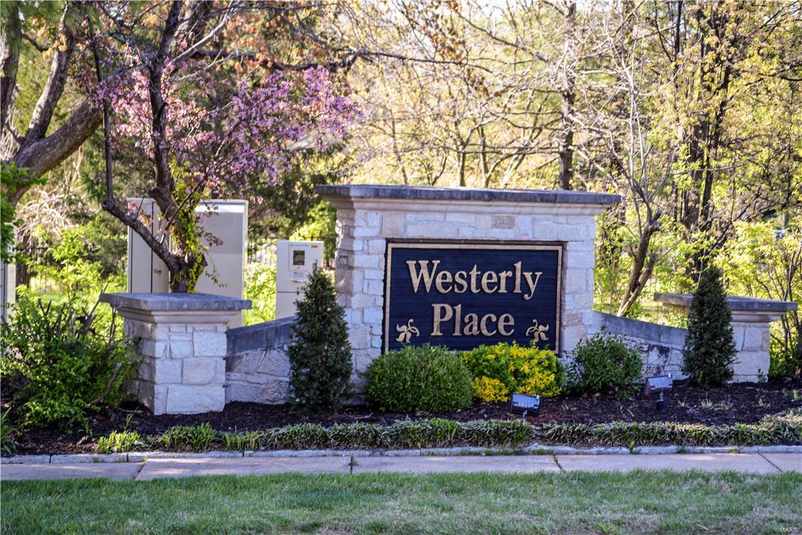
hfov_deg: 18.2
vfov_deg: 12.2
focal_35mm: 112
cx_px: 401
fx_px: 2506
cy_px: 268
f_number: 7.1
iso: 400
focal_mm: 75
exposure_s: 1/200
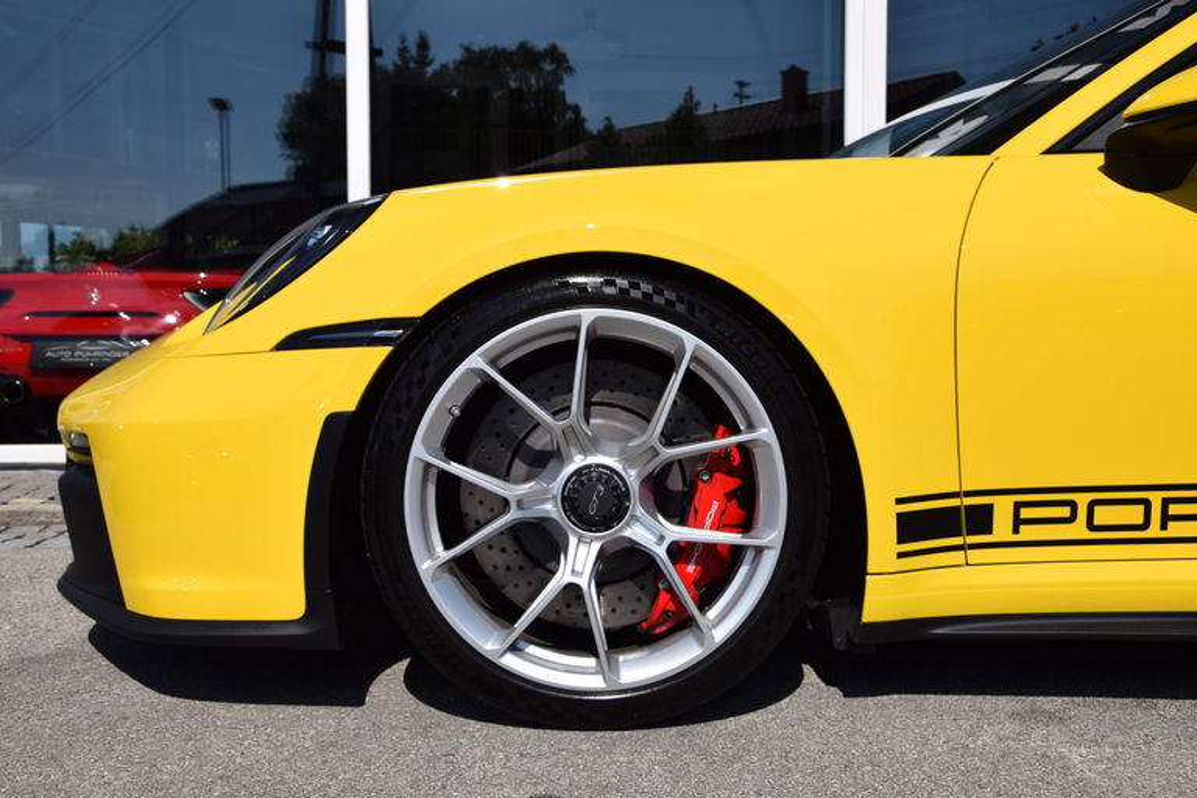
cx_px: 598
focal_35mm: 38
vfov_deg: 35.5
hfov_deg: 51.3
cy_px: 399
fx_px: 1247
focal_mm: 25
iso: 200
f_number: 9
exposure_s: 1/1000
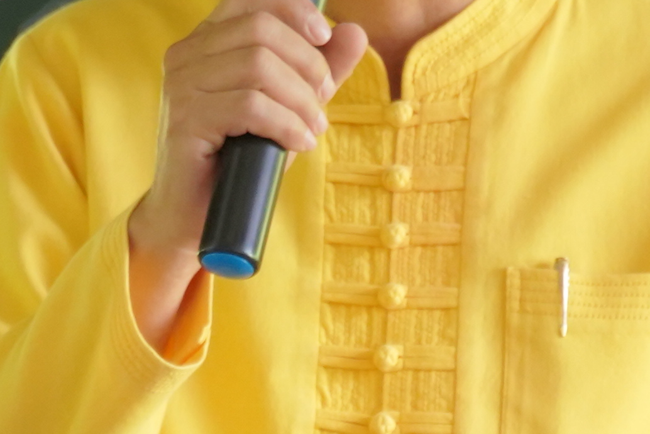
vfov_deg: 3.2
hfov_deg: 4.7
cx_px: 237
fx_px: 7856
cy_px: 346
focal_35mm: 435
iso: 2500
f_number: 2.8
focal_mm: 75
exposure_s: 1/160
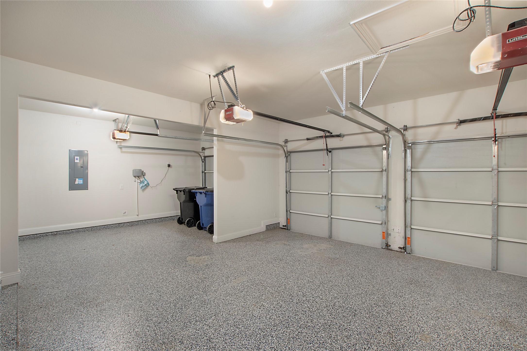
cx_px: 264
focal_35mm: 15
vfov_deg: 77.3
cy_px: 176
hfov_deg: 100.4
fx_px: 220
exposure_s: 1.3
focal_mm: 10
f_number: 8
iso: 100
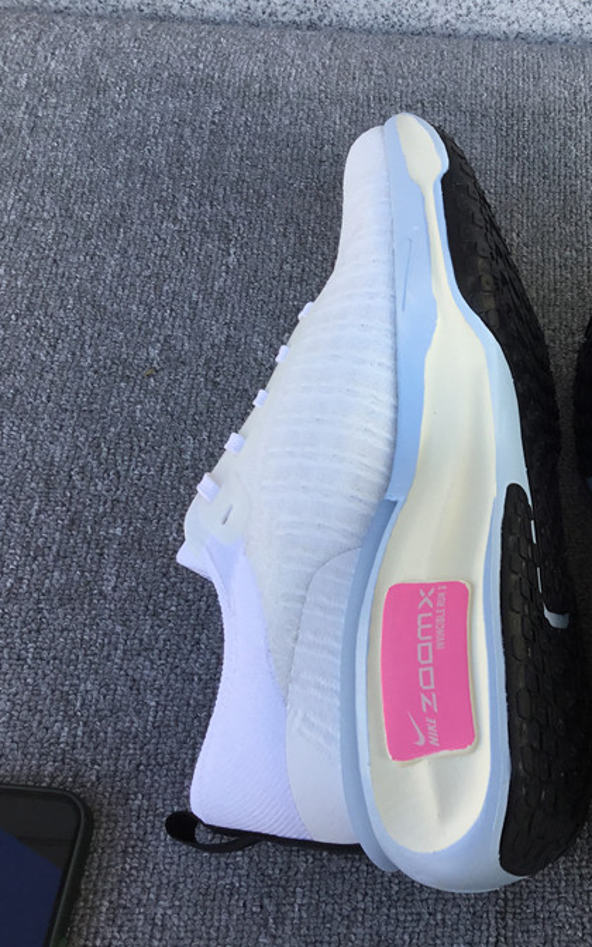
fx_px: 1136
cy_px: 473
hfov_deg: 27.9
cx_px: 555
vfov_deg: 45.3
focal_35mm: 44
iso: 25
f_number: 2.4
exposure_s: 1/298
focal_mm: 3.3
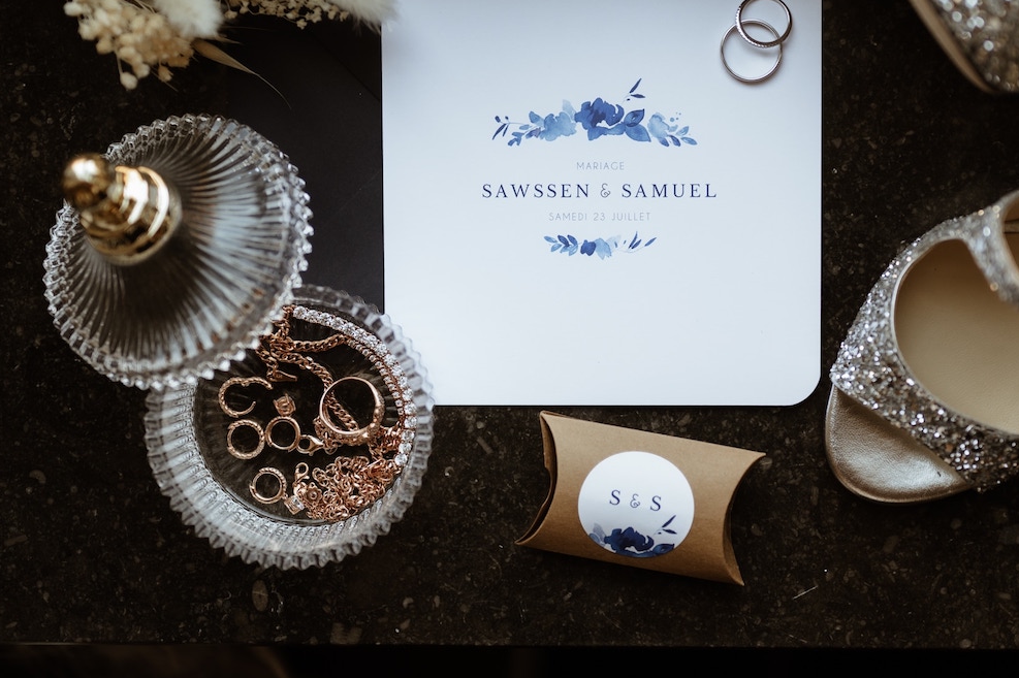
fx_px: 2150
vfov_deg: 17.9
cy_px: 259
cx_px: 601
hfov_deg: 26.6
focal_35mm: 76
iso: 400
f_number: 2
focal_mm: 50
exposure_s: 1/640
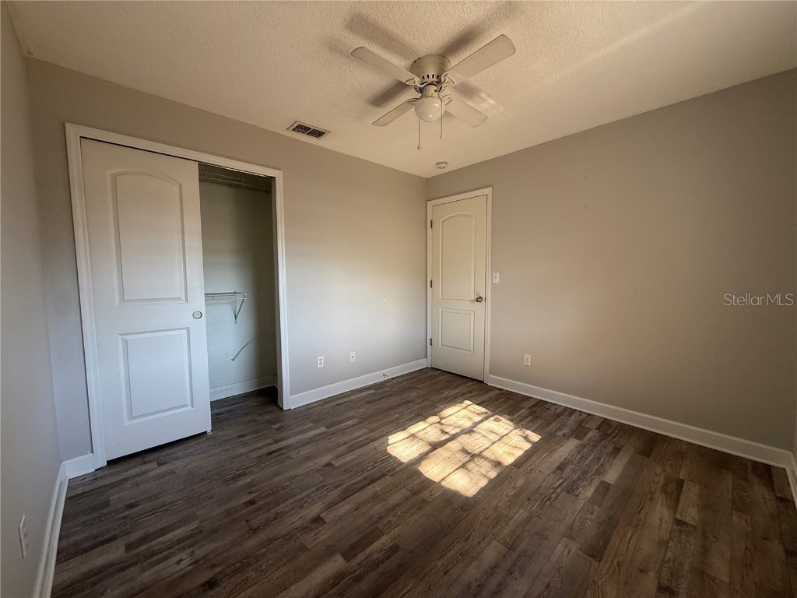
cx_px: 398
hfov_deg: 102.1
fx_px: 322
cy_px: 299
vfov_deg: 85.7
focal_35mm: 14
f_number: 2.2
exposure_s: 1/99
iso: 100
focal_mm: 2.22
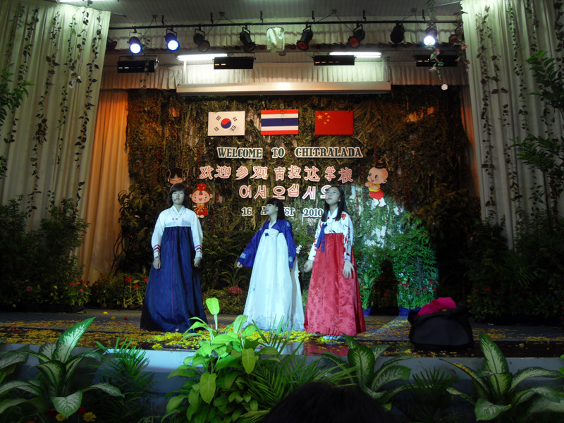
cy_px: 212
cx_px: 282
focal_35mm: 28
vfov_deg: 49.7
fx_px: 456
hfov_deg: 63.4
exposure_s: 1/45
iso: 120
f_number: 2.8
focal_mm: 6
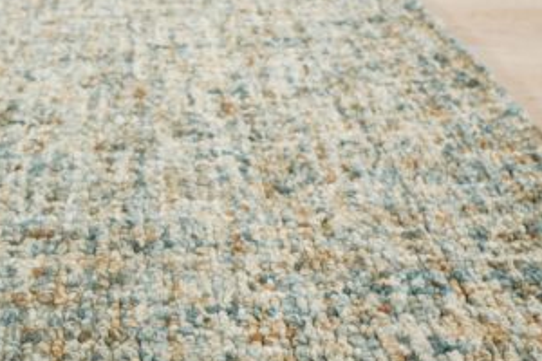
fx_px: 723
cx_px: 132
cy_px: 283
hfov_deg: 39.9
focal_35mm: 48
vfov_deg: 27.6
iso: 640
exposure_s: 1/125
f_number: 5
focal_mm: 16
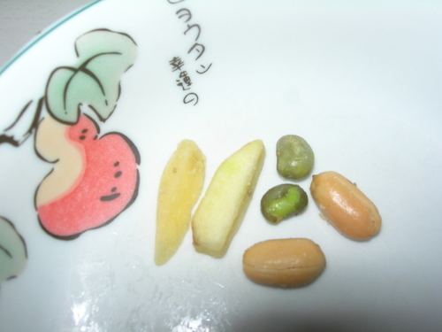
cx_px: 221
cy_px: 166
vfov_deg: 37.7
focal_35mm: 38
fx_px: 485
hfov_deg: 49.0
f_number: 4.8
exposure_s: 1/60.1
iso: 50
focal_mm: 7.8
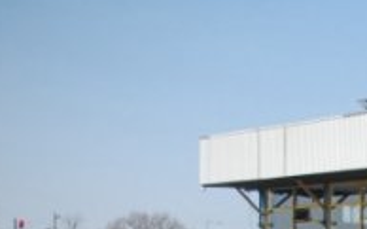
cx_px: 562
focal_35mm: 111
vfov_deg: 11.1
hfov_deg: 16.9
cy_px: 394
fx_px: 1110
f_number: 4
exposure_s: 1/1250
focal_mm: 22
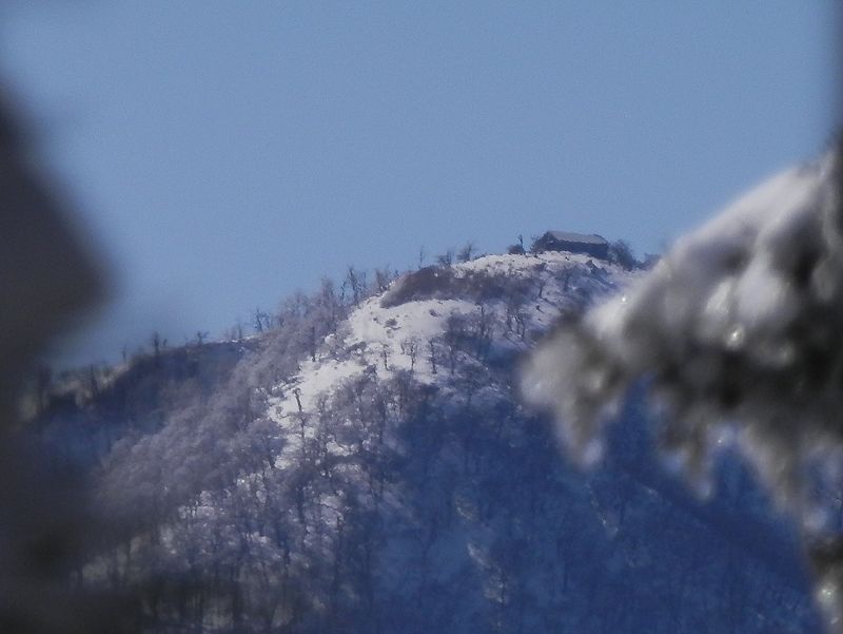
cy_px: 317
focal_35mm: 440
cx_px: 422
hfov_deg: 4.5
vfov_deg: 3.4
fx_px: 10722
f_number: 6.9
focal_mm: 78.6
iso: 80
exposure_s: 1/1000
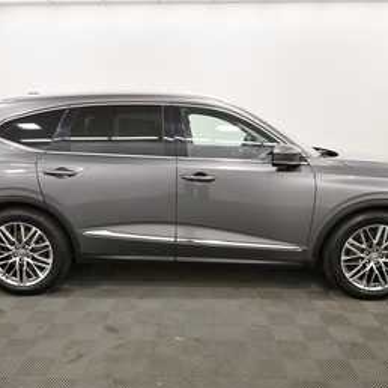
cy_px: 199
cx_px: 191
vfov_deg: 55.6
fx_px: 368
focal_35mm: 29
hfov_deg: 55.6
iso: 800
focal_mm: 15
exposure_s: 1/125
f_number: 5
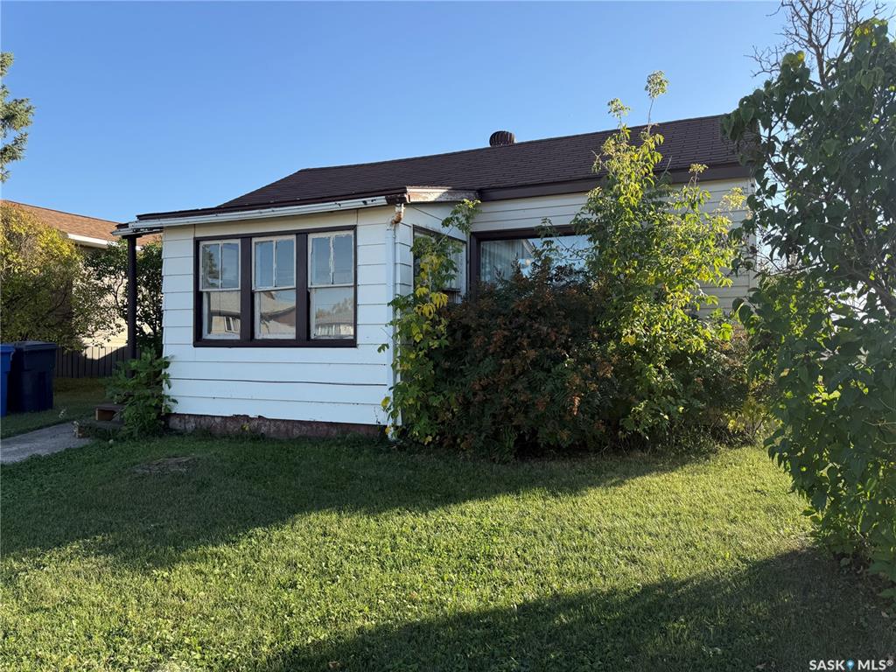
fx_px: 621
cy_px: 336
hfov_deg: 71.6
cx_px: 448
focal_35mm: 24
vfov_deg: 56.8
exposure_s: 1/1437
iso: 80
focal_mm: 6.76
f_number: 1.78
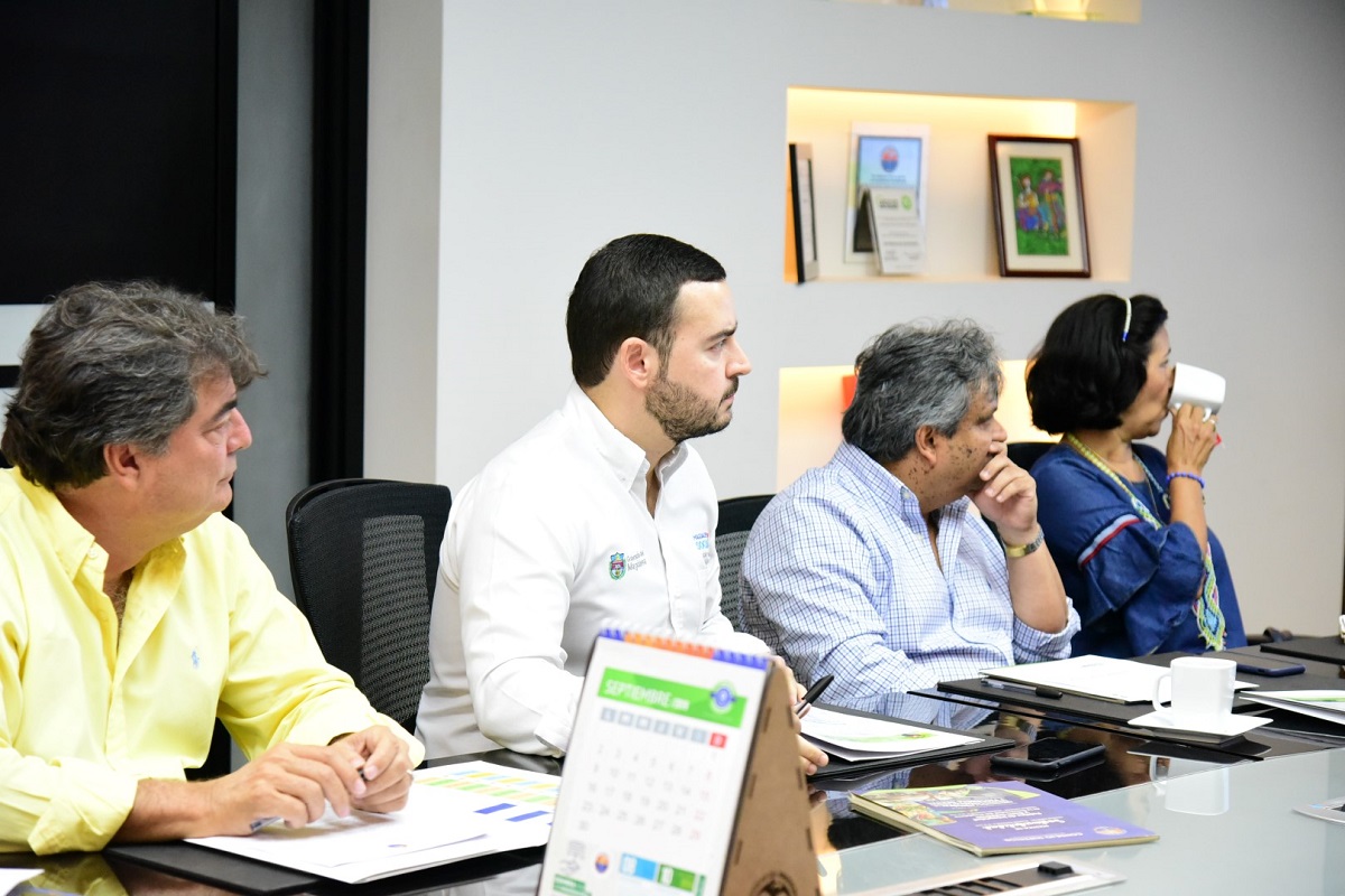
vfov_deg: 17.5
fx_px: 2914
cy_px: 448
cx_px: 672
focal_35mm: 78
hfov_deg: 26.0
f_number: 4.5
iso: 5000
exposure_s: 1/250
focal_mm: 78
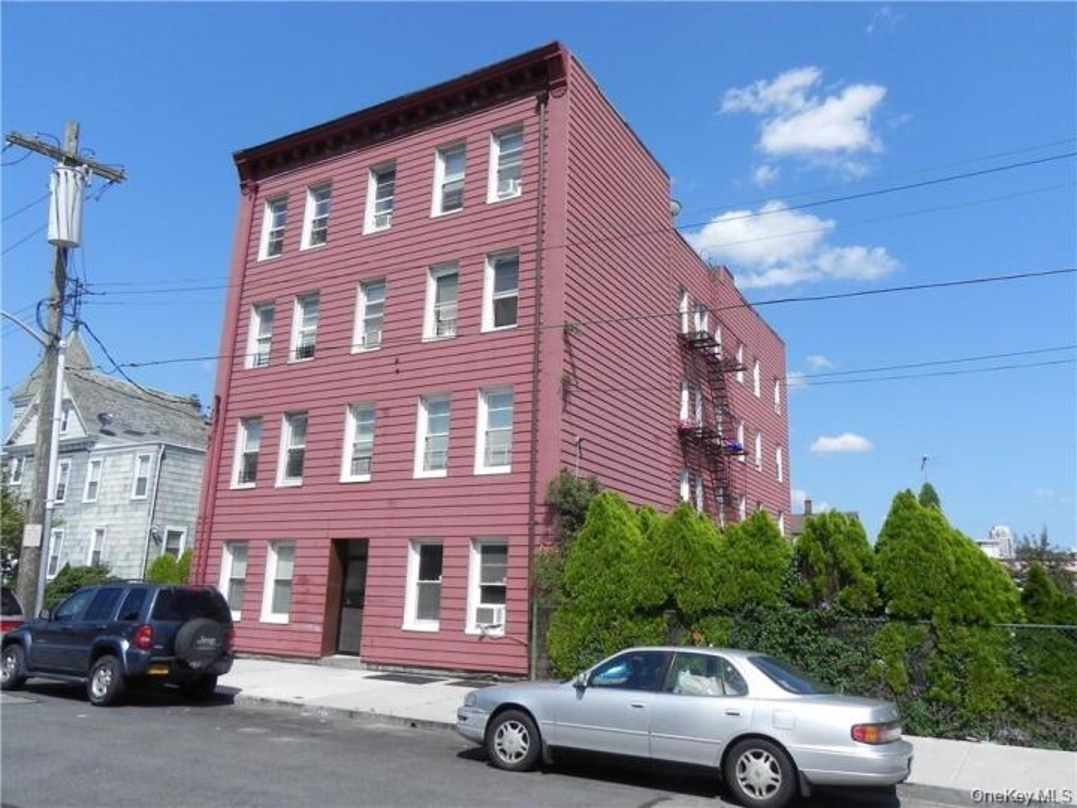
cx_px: 538
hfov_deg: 67.3
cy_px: 404
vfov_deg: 53.1
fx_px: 809
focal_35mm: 26
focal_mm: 4.6
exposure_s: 1/390
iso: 160
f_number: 8
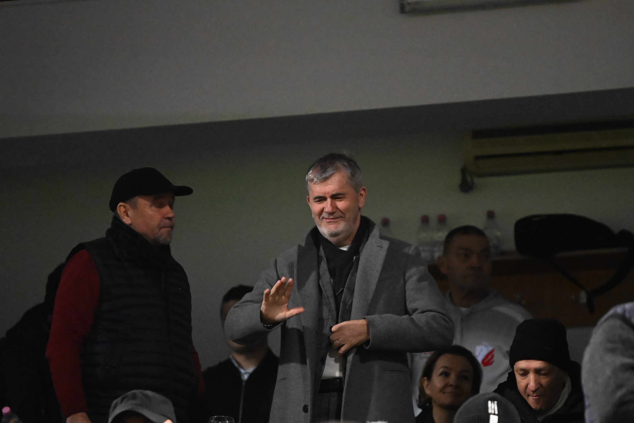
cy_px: 212
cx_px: 317
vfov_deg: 6.9
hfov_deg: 10.3
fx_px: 3522
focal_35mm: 200
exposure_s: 1/640
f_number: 2.8
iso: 10000
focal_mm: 200
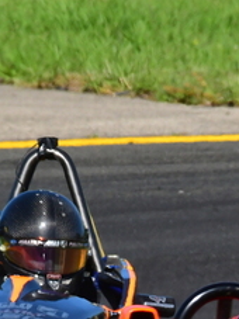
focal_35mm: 2538
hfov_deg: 0.6
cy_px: 311
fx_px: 23386
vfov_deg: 0.8
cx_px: 141
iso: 500
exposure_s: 1/640
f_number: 13
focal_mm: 500
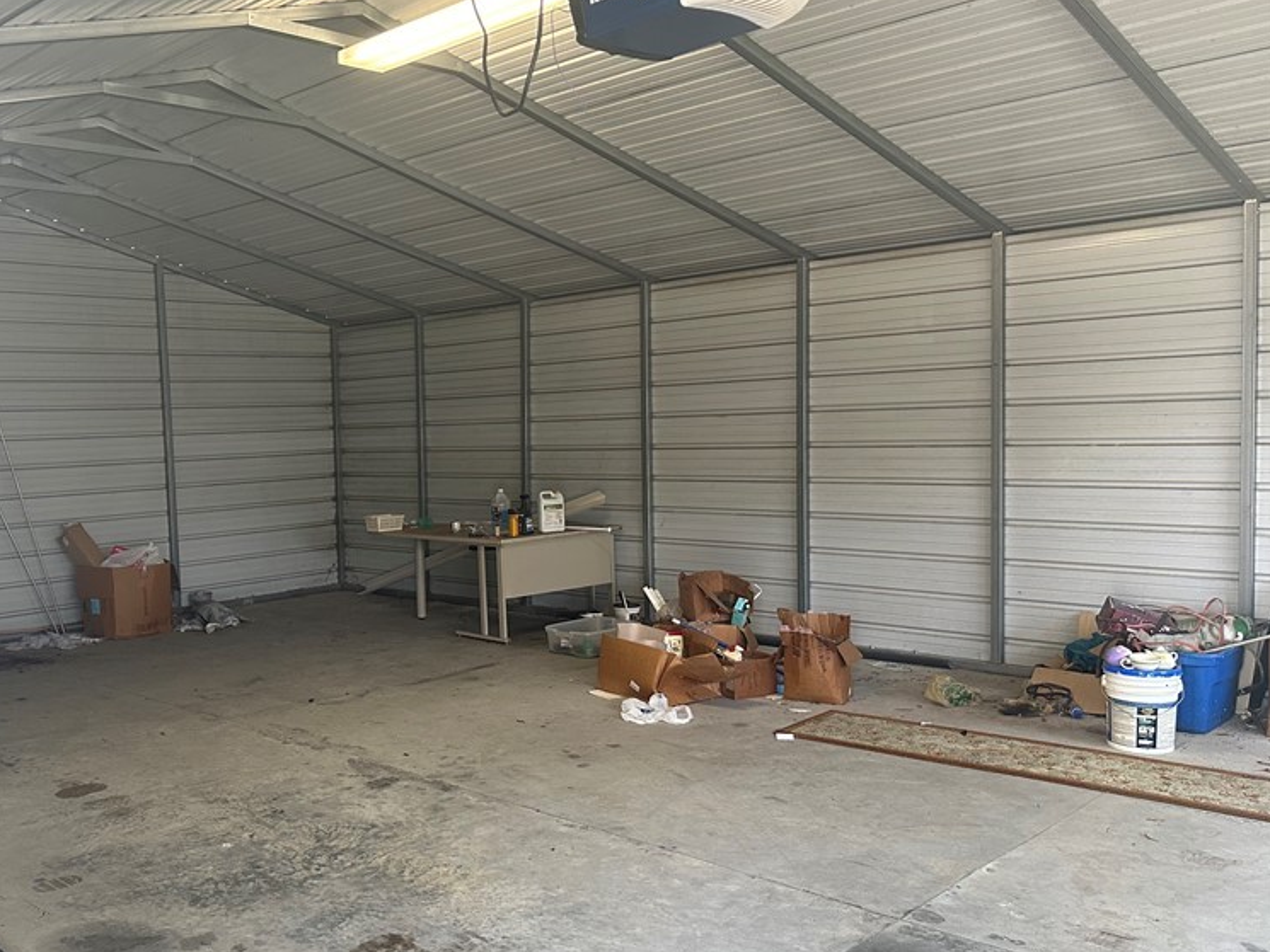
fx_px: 1211
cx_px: 404
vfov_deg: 42.9
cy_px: 496
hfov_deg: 54.0
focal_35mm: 33
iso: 250
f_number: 1.78
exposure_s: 1/95
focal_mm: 6.86
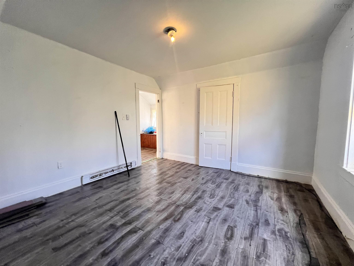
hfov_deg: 106.2
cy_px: 133
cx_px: 177
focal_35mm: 13
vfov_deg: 89.9
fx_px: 133
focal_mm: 1.57
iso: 400
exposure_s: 1/60
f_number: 1.8
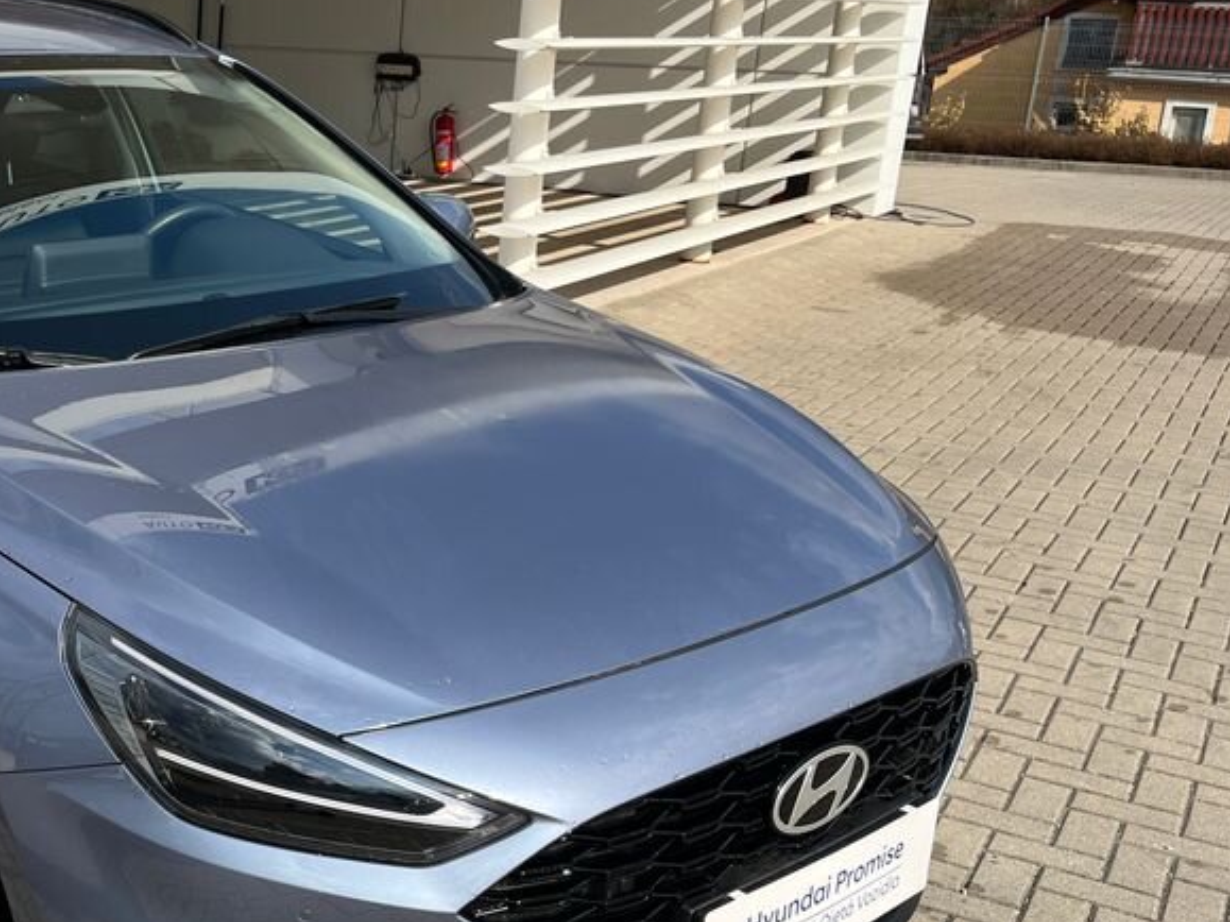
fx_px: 1634
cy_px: 578
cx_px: 149
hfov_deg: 38.7
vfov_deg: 31.4
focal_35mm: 46
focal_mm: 5.1
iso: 50
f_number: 1.6
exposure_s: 1/2825
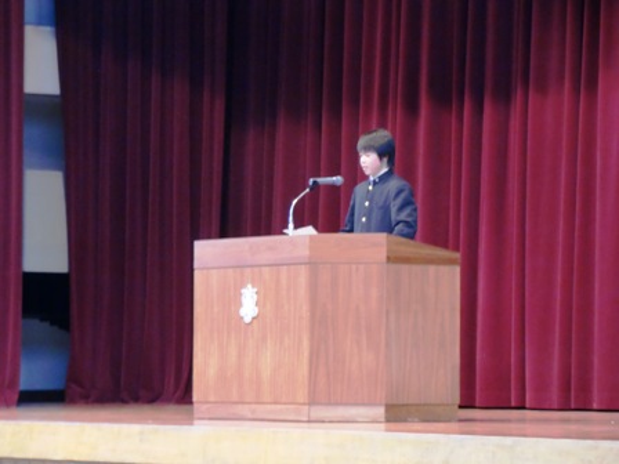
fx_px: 3004
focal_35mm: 168
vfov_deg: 8.8
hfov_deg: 11.8
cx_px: 310
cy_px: 232
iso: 400
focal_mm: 30.1
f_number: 4.8
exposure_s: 1/5
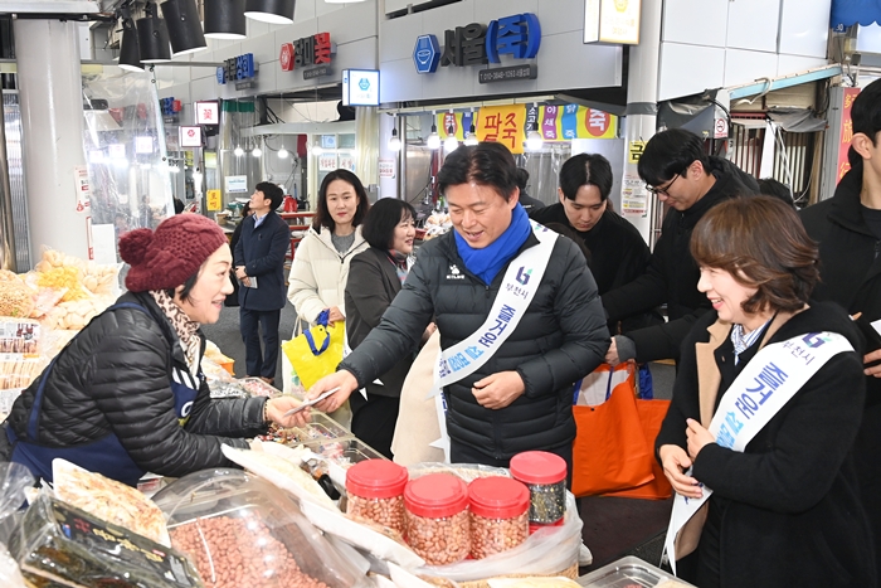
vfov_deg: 45.0
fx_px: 710
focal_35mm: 29
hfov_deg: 63.6
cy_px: 294
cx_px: 440
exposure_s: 1/200
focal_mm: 29
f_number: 7.1
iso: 2000
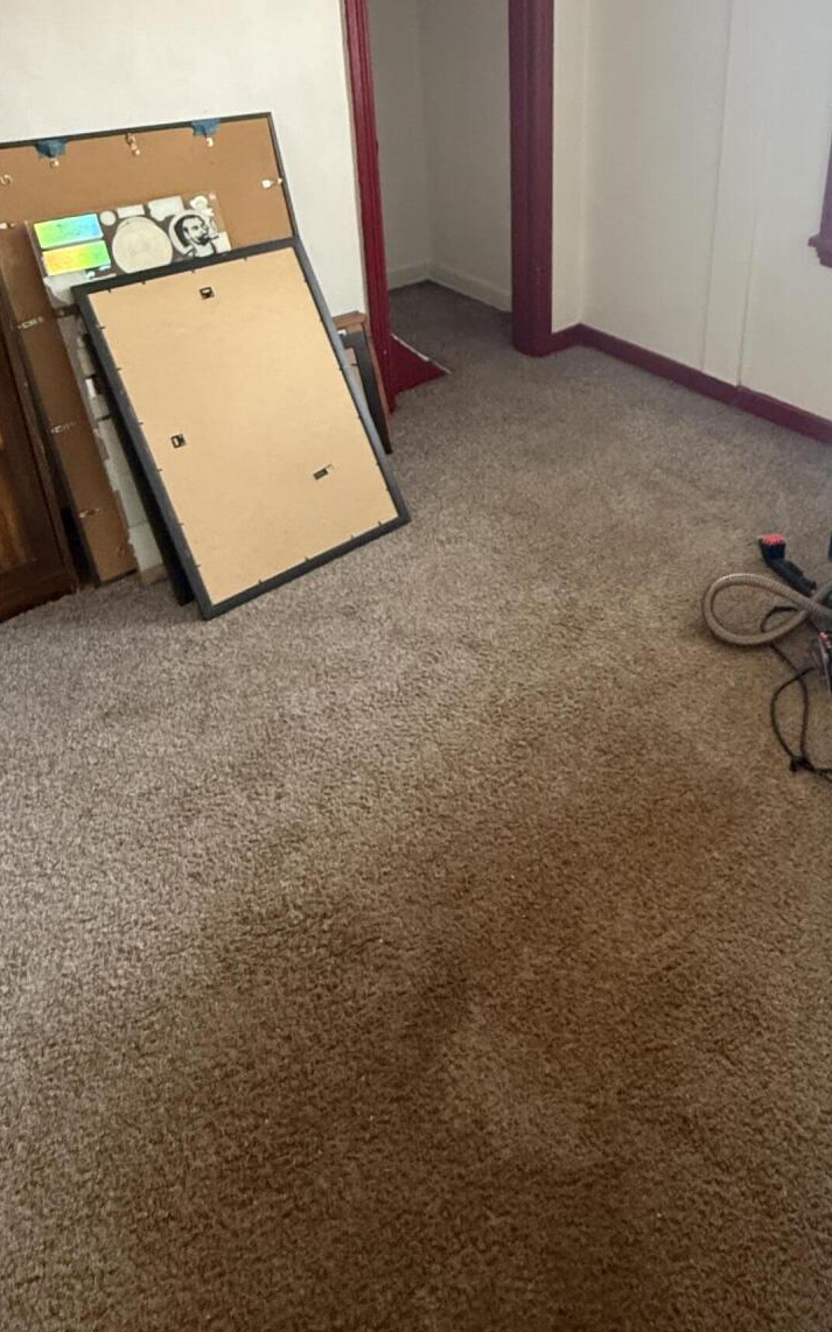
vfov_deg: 66.7
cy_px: 359
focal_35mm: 26
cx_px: 601
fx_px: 944
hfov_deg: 46.2
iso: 640
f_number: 2.2
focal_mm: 2.22
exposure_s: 1/60
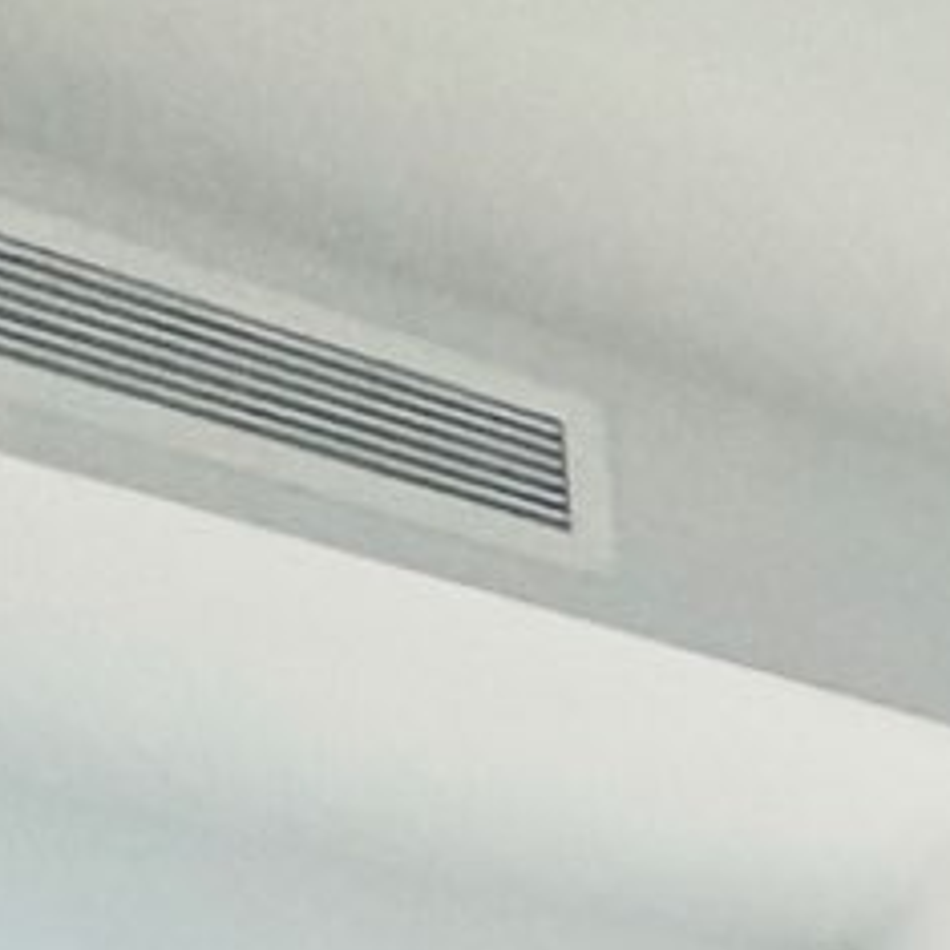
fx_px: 2453
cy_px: 2100
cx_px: 2943
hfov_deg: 11.1
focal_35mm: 79
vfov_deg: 15.4
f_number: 2.2
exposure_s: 1/60
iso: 320
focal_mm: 2.22
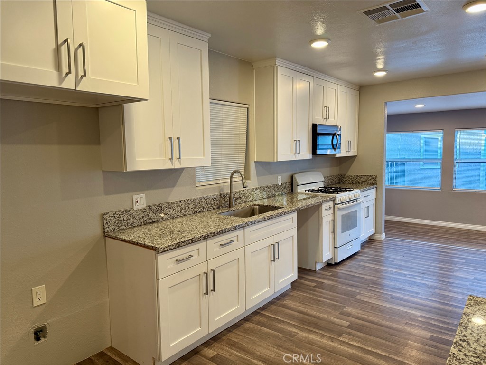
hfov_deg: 71.6
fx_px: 337
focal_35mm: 24
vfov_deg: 56.8
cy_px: 182
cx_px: 243
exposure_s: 1/120
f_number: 1.78
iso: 160
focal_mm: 6.76
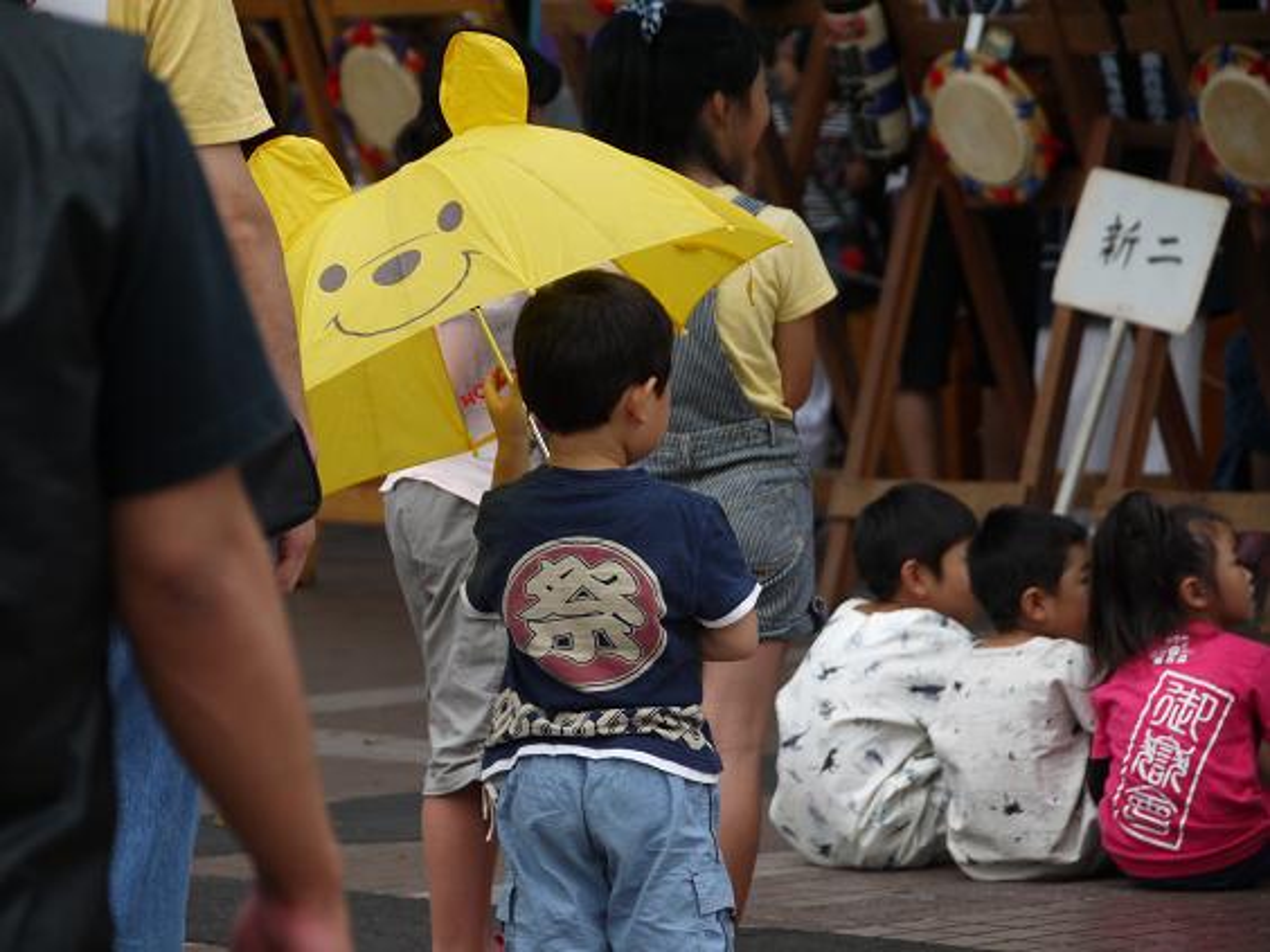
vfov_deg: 6.5
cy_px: 476
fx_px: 8365
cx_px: 635
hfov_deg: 8.7
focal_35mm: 228
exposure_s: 1/250
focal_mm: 114
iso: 400
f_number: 5.8
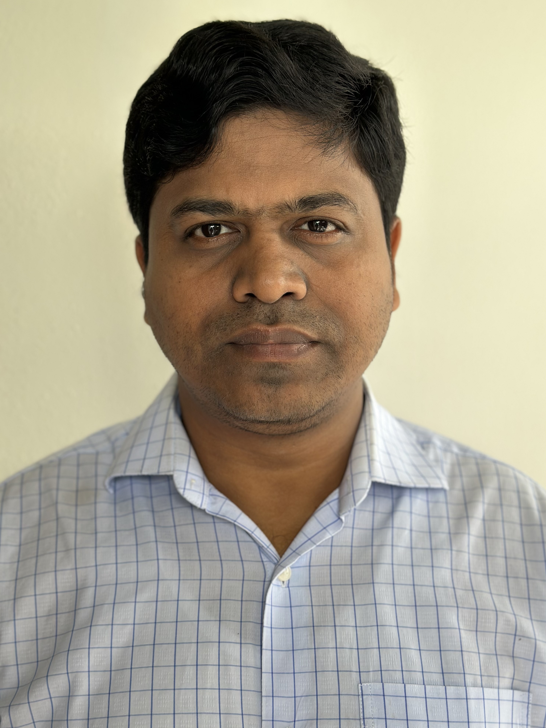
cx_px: 278
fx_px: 1031
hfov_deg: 29.7
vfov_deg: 38.9
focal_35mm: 49
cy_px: 359
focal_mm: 6.86
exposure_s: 1/166
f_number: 1.78
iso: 125
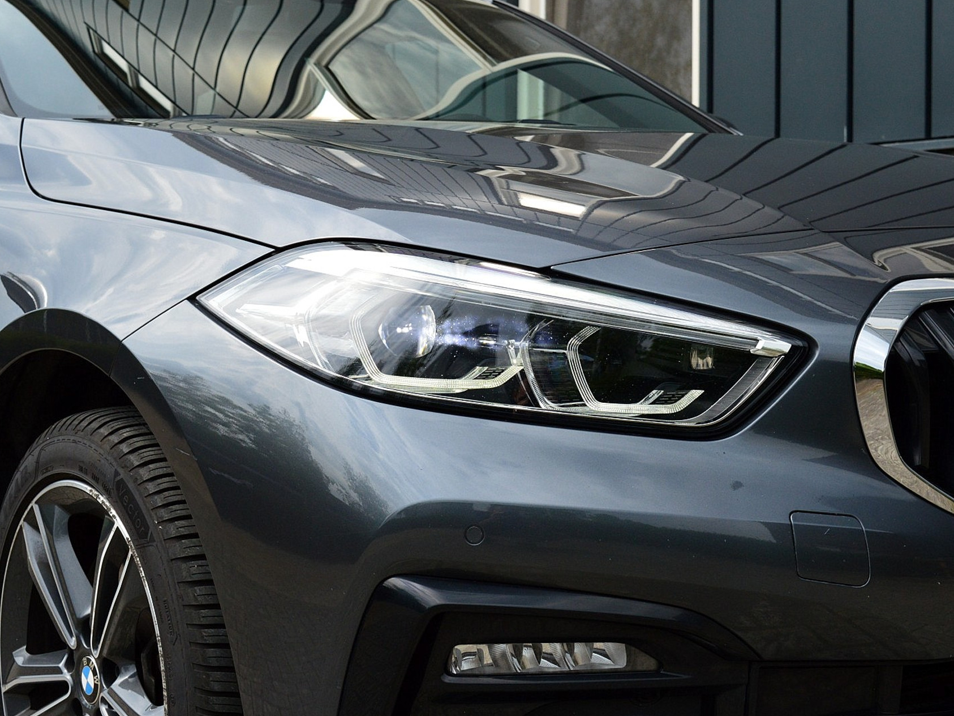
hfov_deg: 28.2
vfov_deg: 21.3
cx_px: 469
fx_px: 1901
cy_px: 361
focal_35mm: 69
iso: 800
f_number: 11
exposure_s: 1/640
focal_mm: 42
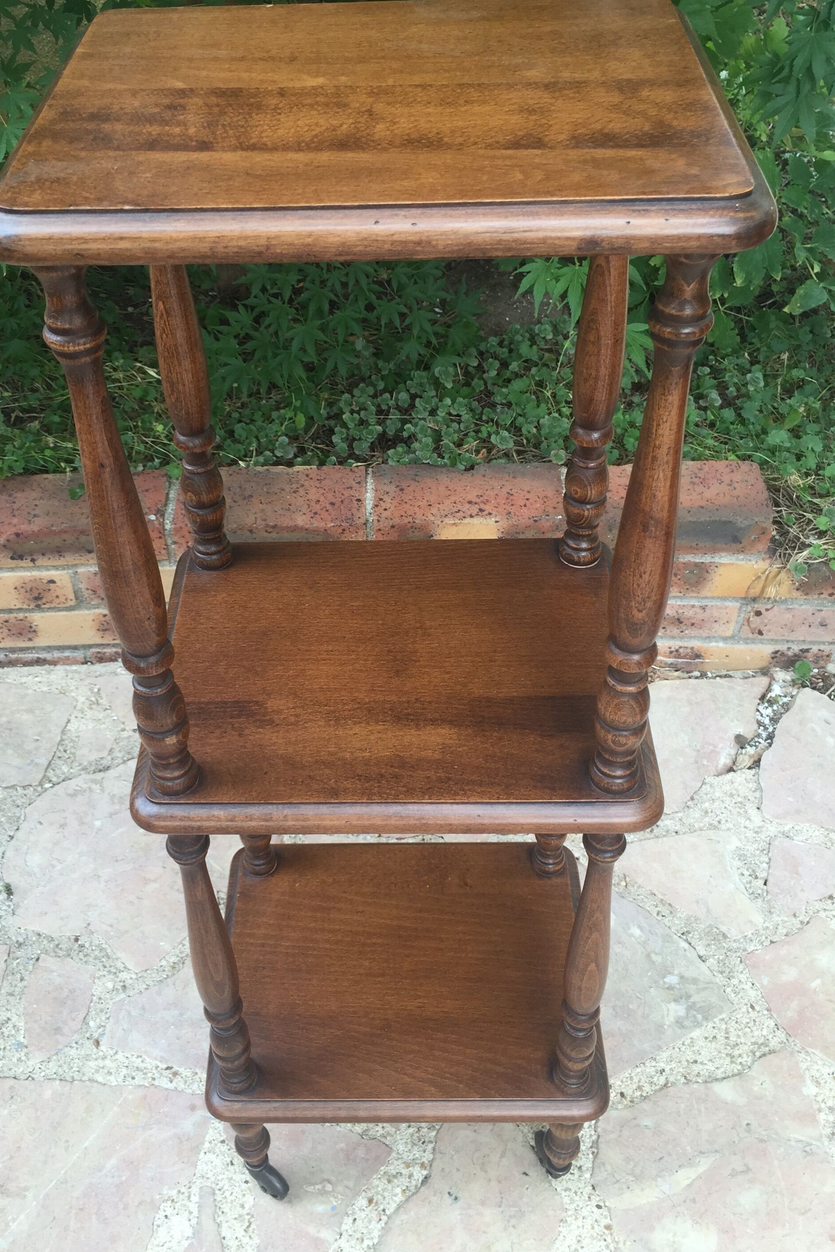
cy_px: 574
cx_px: 369
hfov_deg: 37.8
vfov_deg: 54.4
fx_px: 1218
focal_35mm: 35
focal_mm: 4.15
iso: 32
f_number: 2.2
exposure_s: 1/120
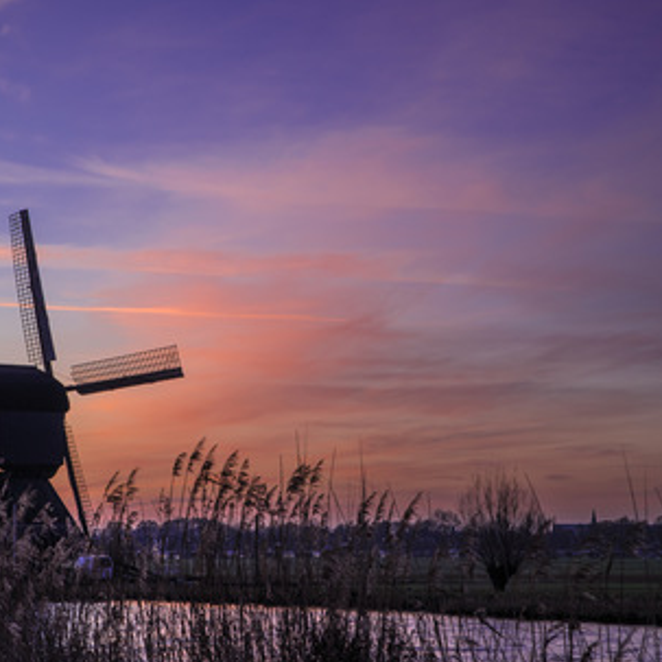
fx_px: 1731
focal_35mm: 80
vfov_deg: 21.7
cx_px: 288
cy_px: 332
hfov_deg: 21.6
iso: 100
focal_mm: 62
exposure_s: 1/40
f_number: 7.1
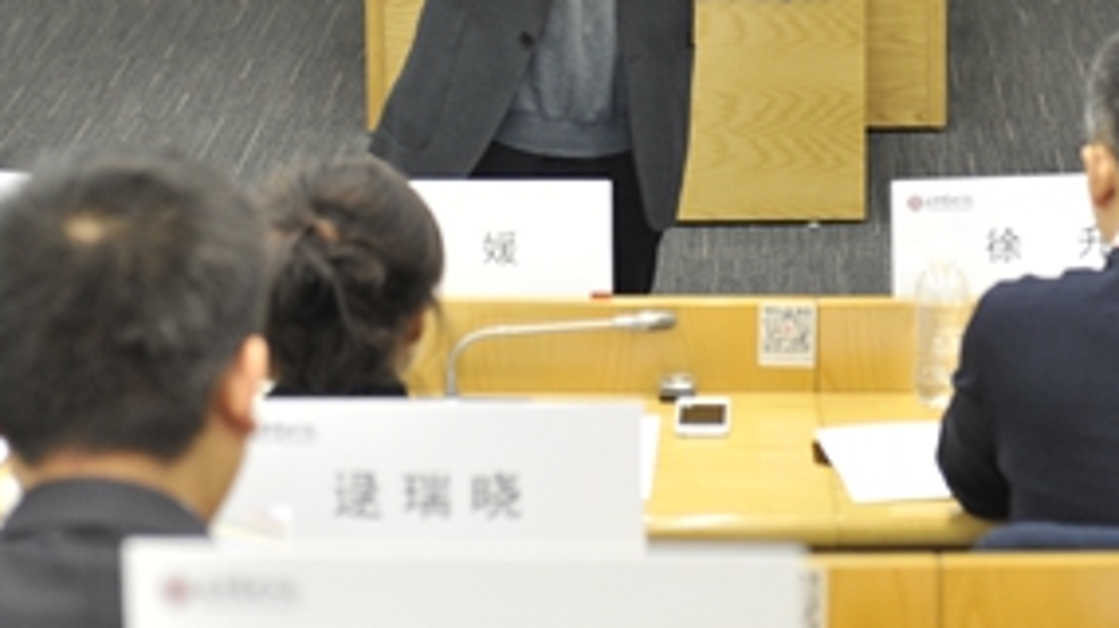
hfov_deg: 12.9
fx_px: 4953
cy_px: -80
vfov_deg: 7.2
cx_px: 609
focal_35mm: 167
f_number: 3.5
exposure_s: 1/125
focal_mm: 70
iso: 1250
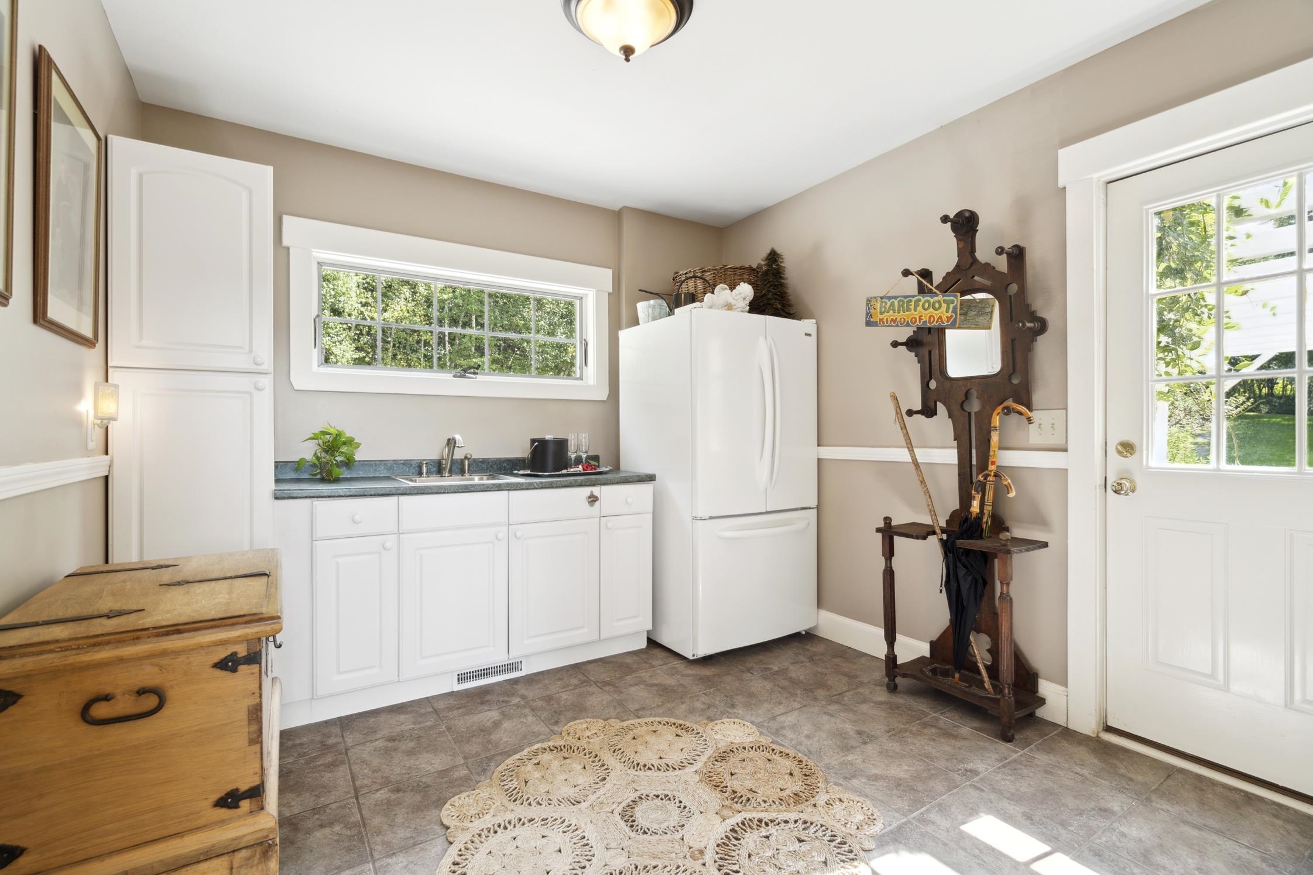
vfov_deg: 73.7
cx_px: 656
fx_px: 583
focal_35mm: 16
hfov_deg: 96.7
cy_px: 438
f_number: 8
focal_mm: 16
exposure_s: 1/8
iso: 400
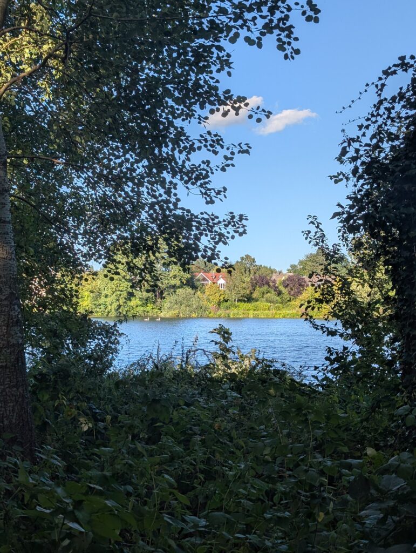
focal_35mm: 49
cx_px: 208
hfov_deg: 29.7
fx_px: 783
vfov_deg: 38.9
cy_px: 276
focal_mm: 6.9
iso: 20
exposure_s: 1/864
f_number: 1.68
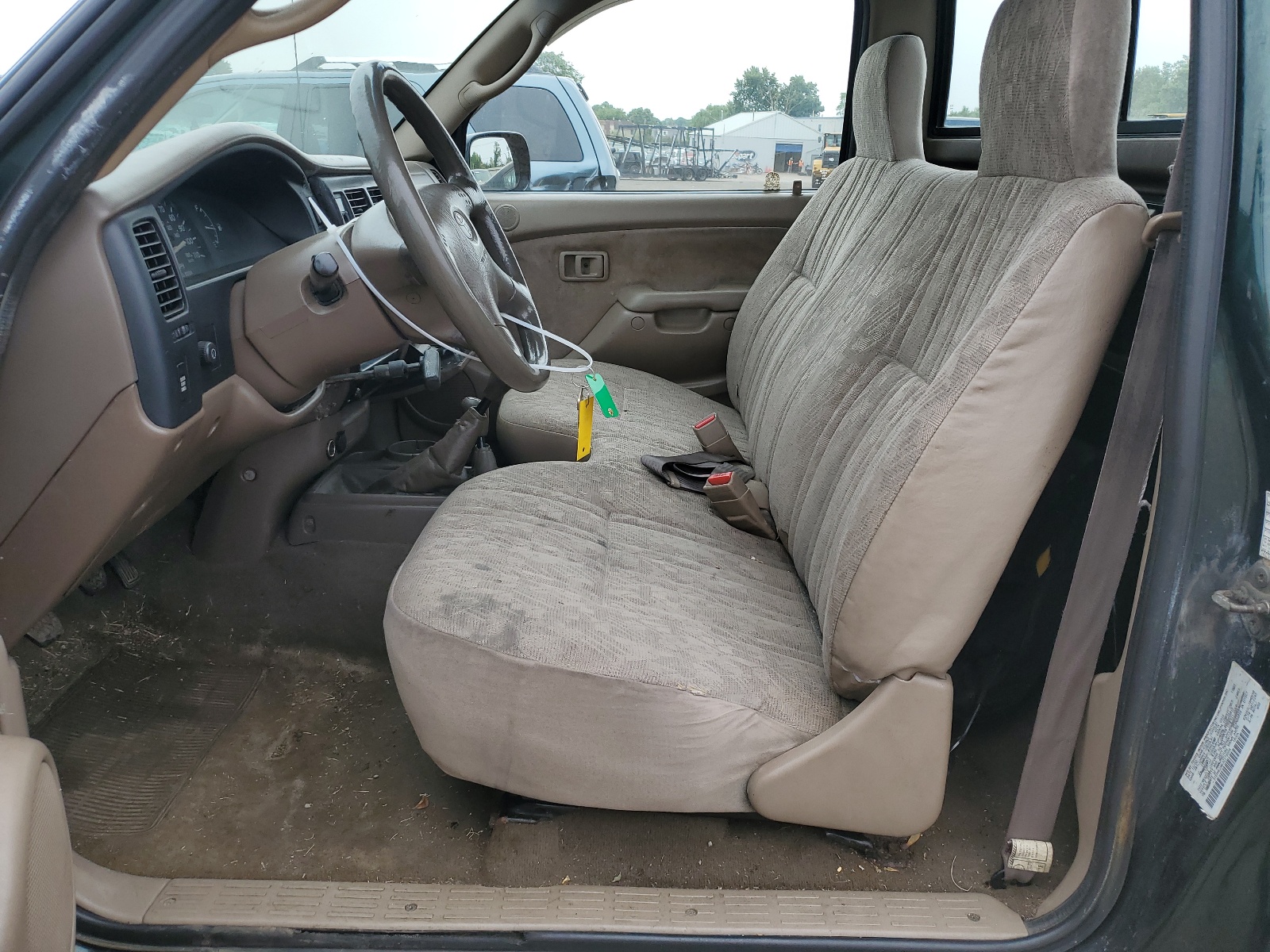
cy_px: 476
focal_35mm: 26
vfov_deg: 53.1
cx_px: 635
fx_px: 954
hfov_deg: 67.3
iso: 50
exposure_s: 1/476
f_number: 1.5
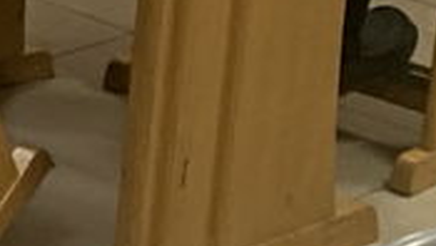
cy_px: -499
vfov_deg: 5.1
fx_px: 2616
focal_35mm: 226
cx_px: -1211
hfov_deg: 7.4
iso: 100
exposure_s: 1/50
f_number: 1.8
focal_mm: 4.25
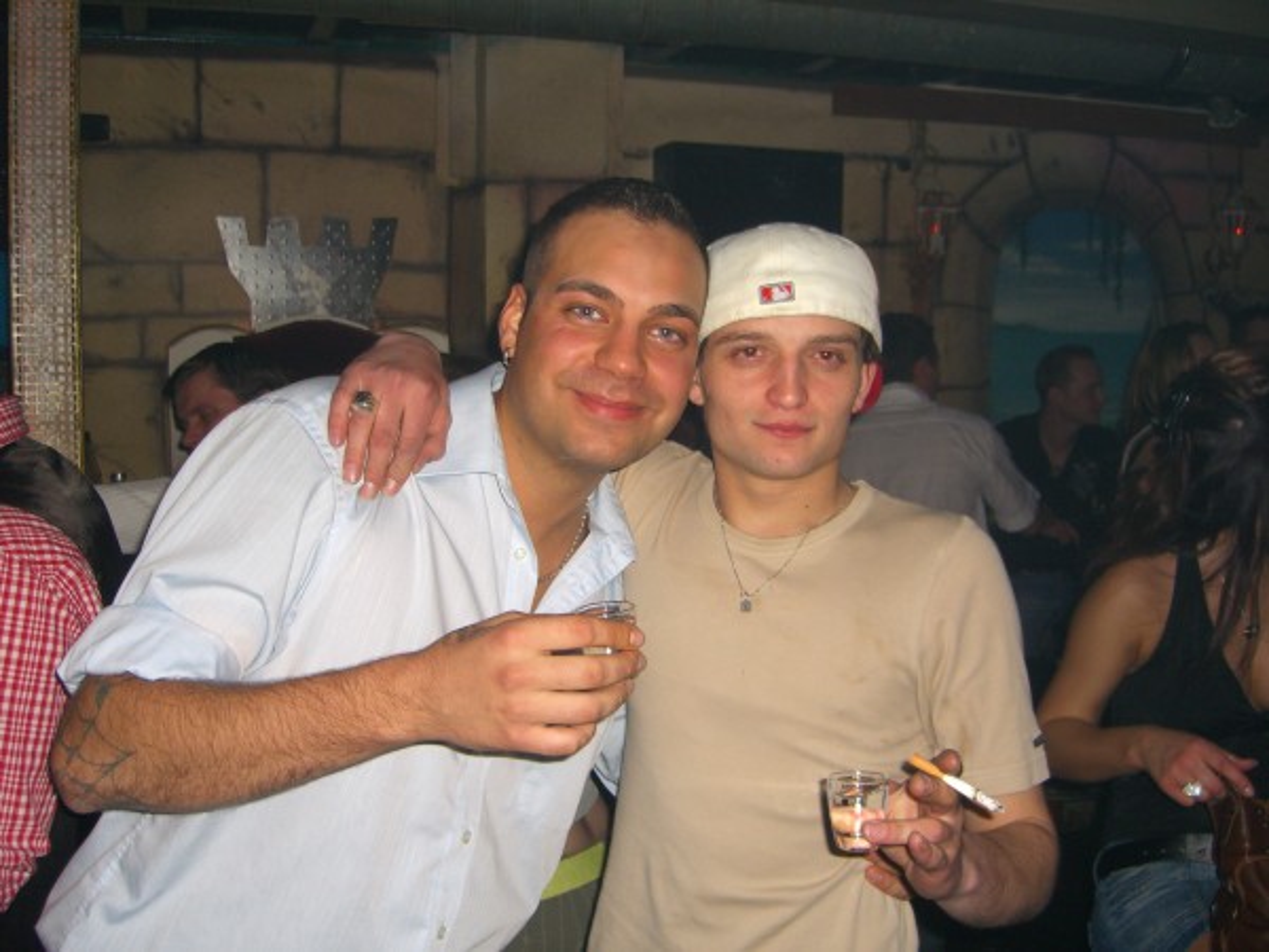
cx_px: 634
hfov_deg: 49.0
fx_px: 1393
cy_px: 476
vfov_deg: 37.7
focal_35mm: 38
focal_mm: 7.9
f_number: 2.8
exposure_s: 1/60
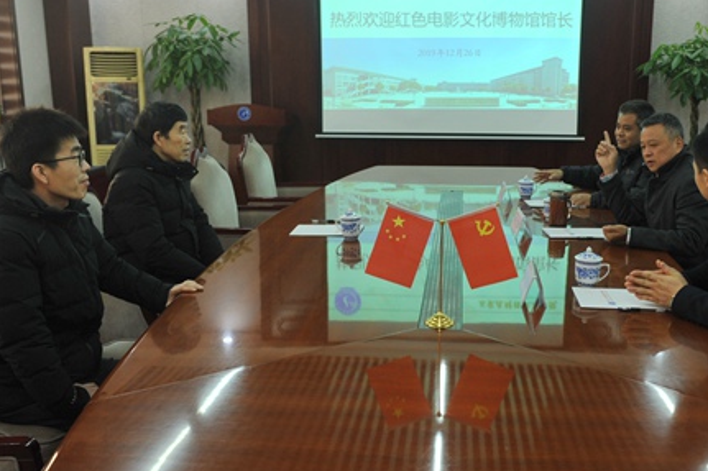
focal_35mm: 37
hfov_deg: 51.5
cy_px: 217
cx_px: 432
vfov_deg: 35.9
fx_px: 727
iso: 1000
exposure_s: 1/160
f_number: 4
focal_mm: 29
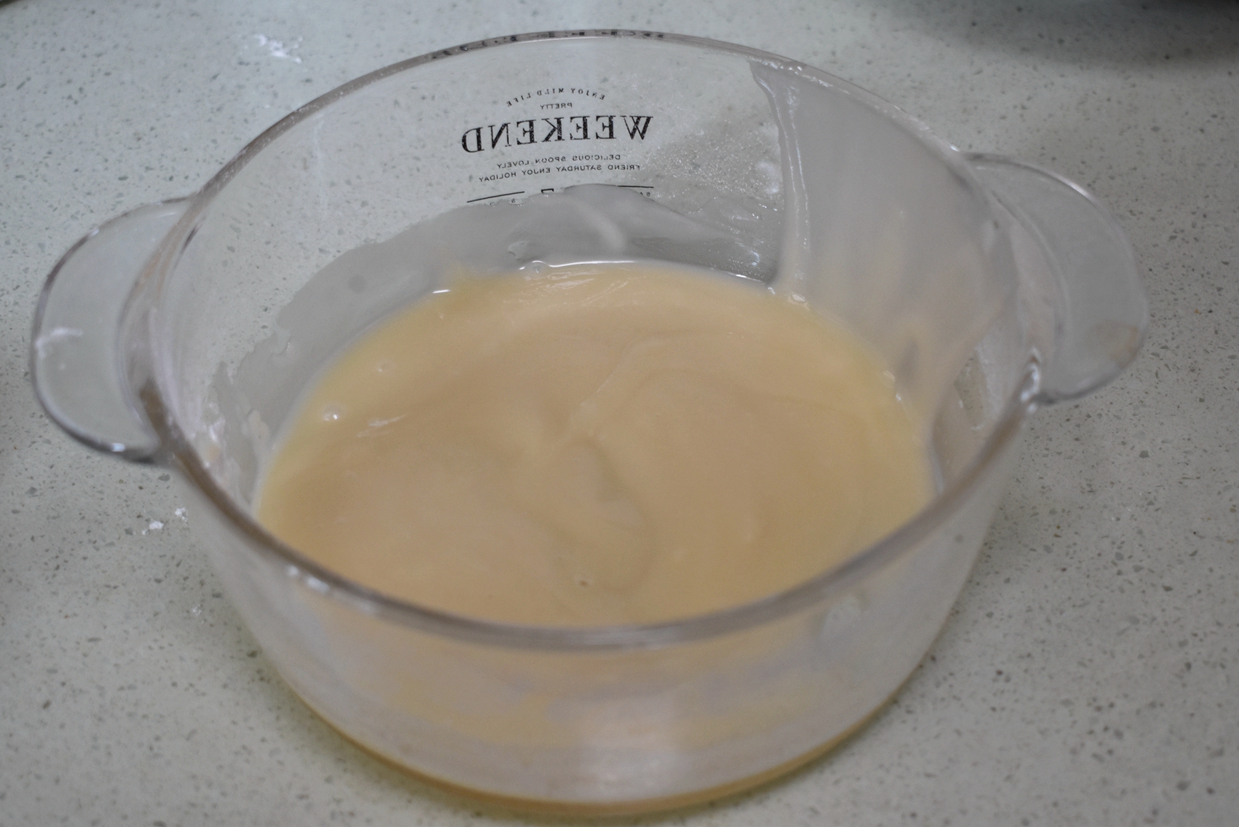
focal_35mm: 60
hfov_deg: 33.4
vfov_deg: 22.6
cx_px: 620
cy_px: 414
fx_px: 2065
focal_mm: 40
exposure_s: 1/80
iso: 800
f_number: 5
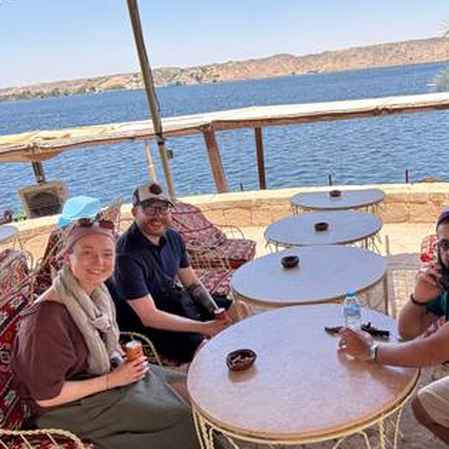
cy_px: 241
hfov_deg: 50.4
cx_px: 336
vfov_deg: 52.5
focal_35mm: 31
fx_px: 455
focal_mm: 2.69
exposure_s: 1/185
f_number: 1.9
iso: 25
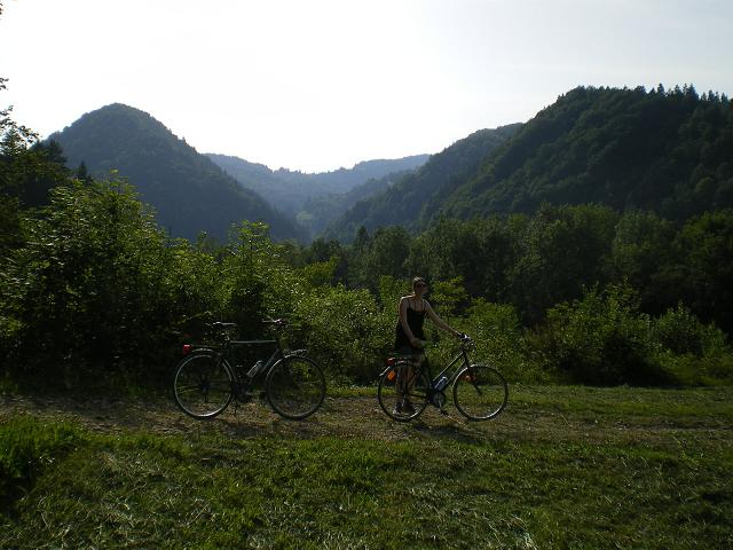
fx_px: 805
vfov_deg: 37.7
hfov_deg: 49.0
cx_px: 366
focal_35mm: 38
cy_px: 275
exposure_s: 1/500
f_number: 4.6
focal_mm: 6.3
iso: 64
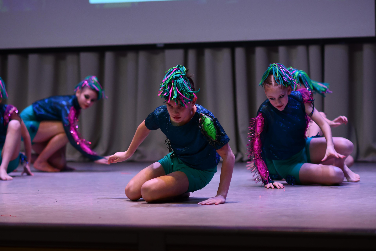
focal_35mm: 127
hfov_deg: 16.1
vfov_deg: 10.8
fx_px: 1326
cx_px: 188
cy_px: 126
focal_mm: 85
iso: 640
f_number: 2
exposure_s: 1/800
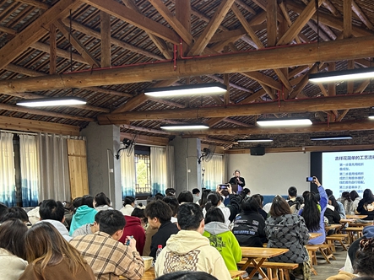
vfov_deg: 30.3
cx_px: 270
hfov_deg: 39.6
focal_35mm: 47
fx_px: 508
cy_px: 216
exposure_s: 1/60
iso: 125
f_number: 1.5
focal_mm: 5.7
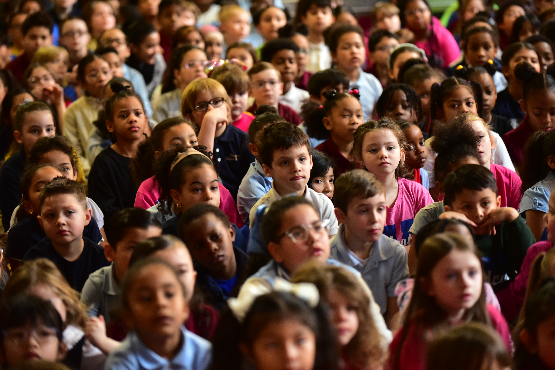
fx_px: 2005
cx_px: 278
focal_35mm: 130
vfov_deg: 10.6
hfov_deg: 15.8
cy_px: 185
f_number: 2.8
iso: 2500
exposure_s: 1/200
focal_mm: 130
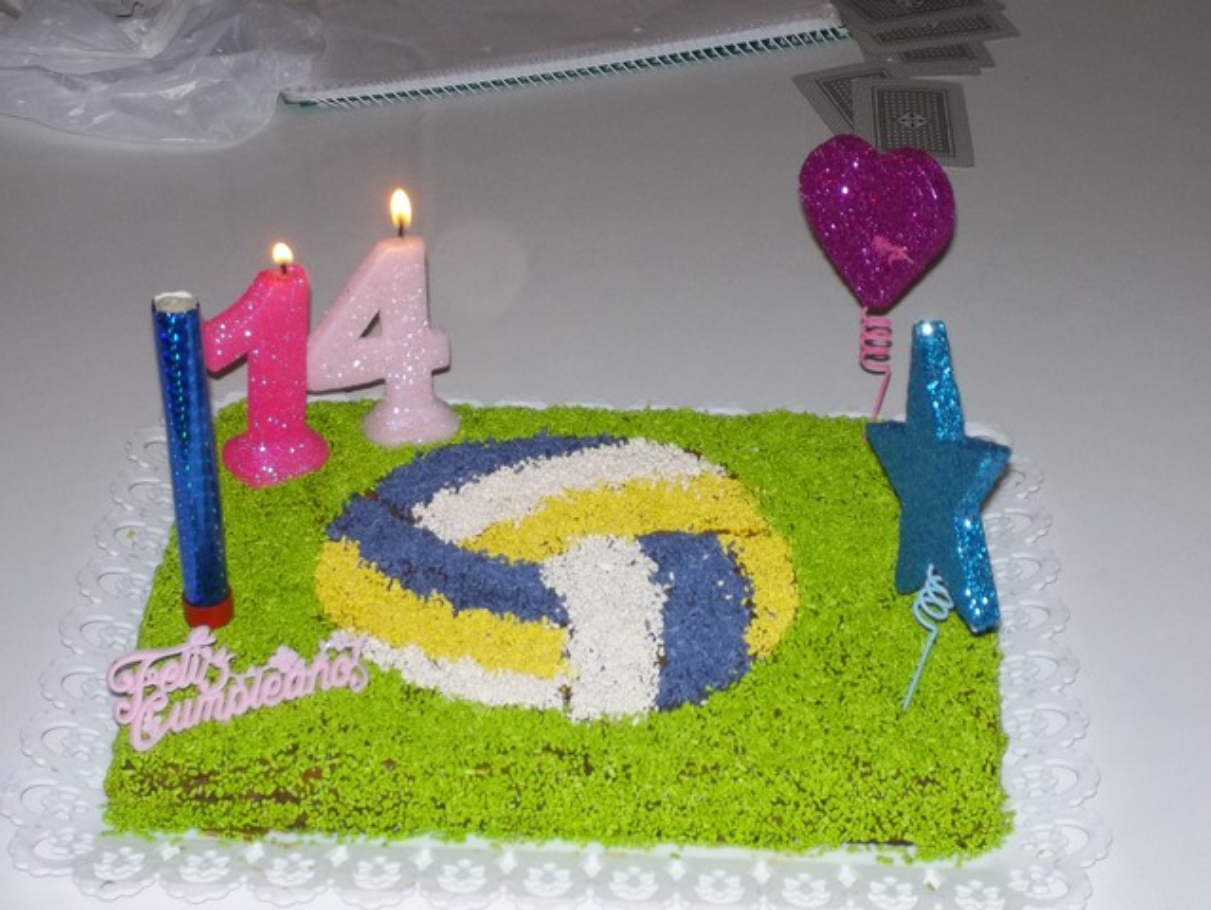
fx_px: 2415
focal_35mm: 69
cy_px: 455
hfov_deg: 28.1
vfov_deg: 21.3
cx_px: 606
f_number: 5.3
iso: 160
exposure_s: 1/60
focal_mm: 9.7
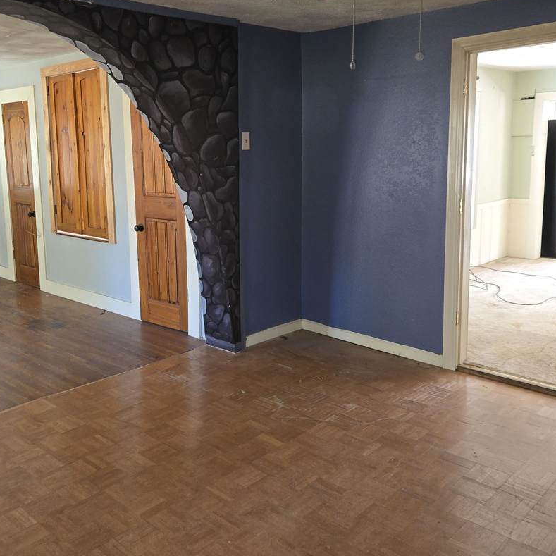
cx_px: 215
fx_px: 600
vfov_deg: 49.6
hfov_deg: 49.3
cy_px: 240
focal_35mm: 33
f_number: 1.8
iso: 160
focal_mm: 5.4
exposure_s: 1/20
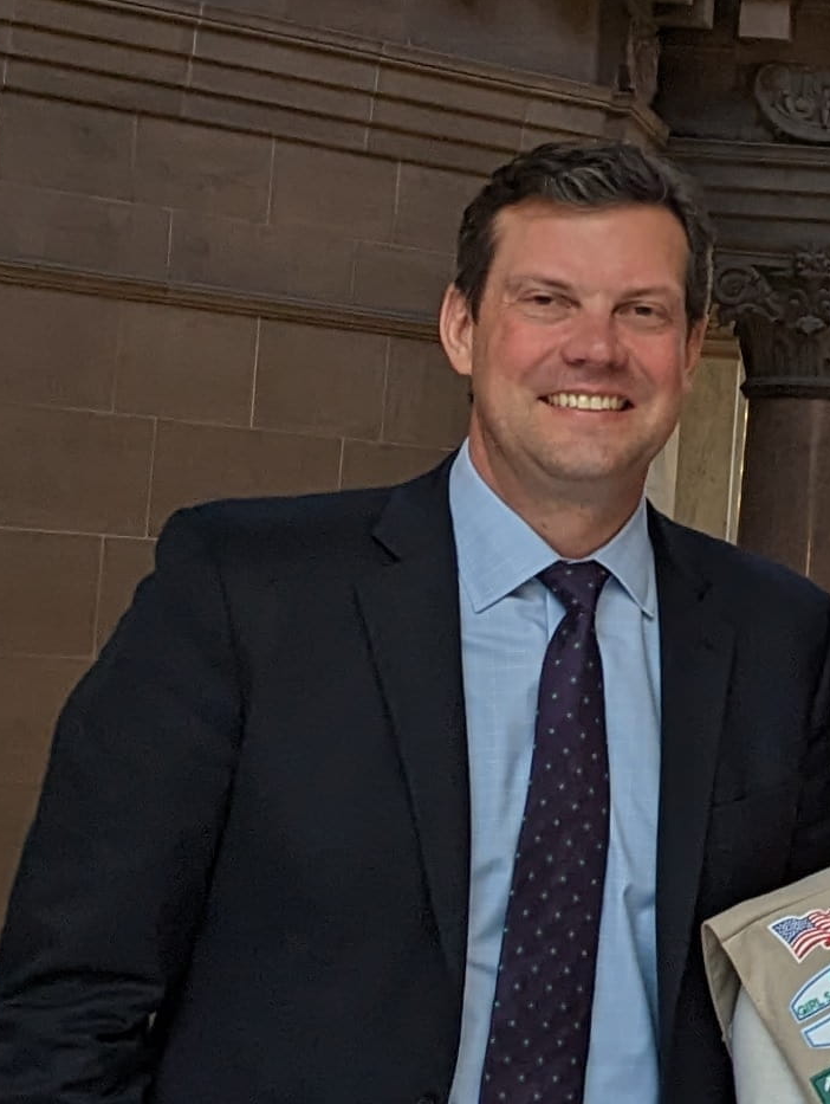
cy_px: 479
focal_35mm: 105
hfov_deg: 12.4
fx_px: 3350
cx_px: 1687
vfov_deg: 18.7
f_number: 1.85
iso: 115
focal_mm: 6.81
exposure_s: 1/40
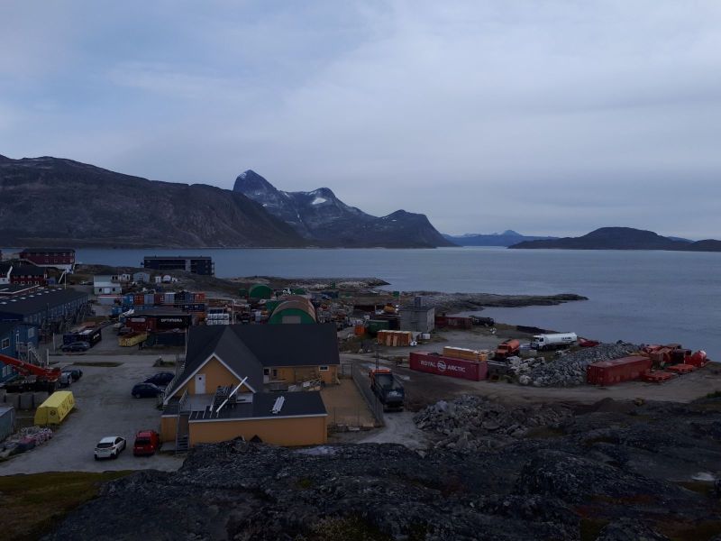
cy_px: 270
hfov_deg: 65.3
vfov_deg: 51.4
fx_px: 562
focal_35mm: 27
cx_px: 360
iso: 40
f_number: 1.9
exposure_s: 1/1493
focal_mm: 3.6
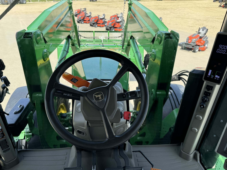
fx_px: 157
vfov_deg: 56.8
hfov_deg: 71.6
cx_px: 114
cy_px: 85
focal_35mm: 24
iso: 80
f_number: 1.78
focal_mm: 6.76
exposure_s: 1/853
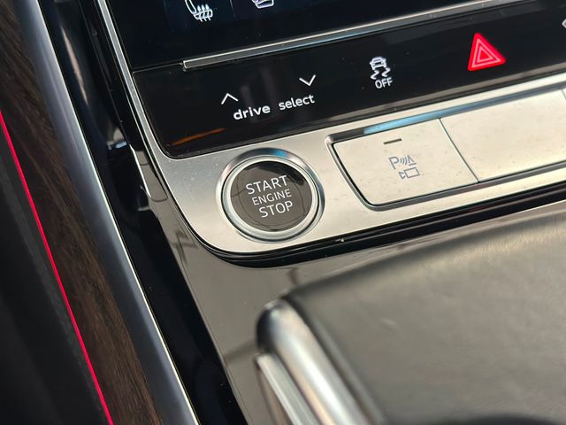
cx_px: 283
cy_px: 212
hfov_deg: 39.7
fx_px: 785
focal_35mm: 48
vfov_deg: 30.3
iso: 250
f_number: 1.78
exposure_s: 1/60
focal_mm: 6.86
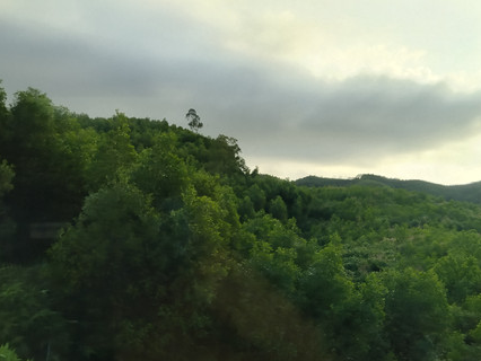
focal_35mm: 34
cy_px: 202
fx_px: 473
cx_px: 254
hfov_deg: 53.9
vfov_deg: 41.8
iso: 50
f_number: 1.8
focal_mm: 4.22
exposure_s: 1/586
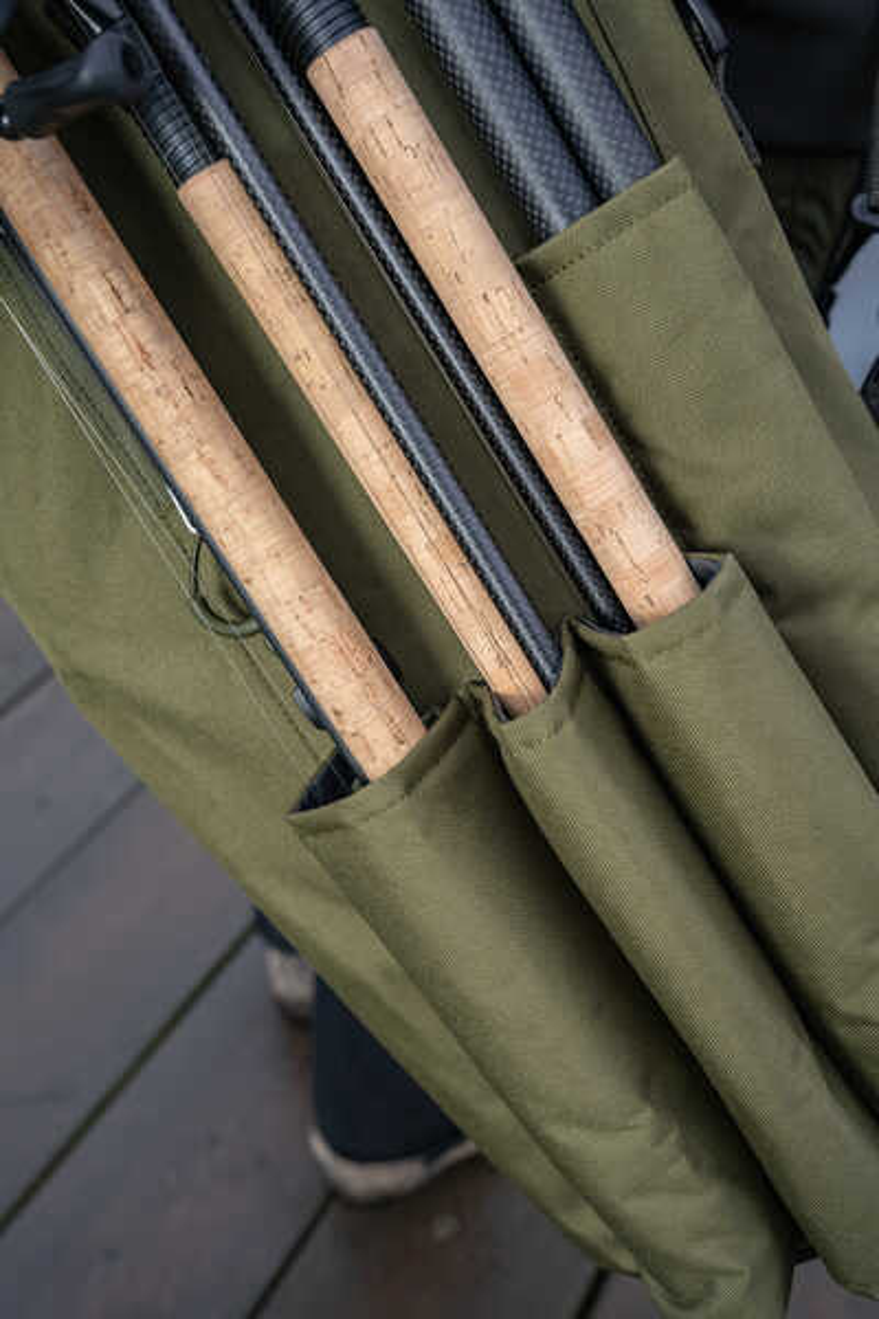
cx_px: 440
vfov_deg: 53.1
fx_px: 1318
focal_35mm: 36
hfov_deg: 36.9
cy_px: 660
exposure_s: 1/100
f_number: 6.3
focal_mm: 36
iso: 250
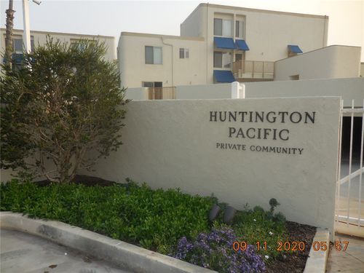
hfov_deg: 69.4
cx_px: 182
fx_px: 263
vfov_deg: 54.9
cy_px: 136
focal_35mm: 25
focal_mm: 4.5
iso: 125
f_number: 3.3
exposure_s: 1/640
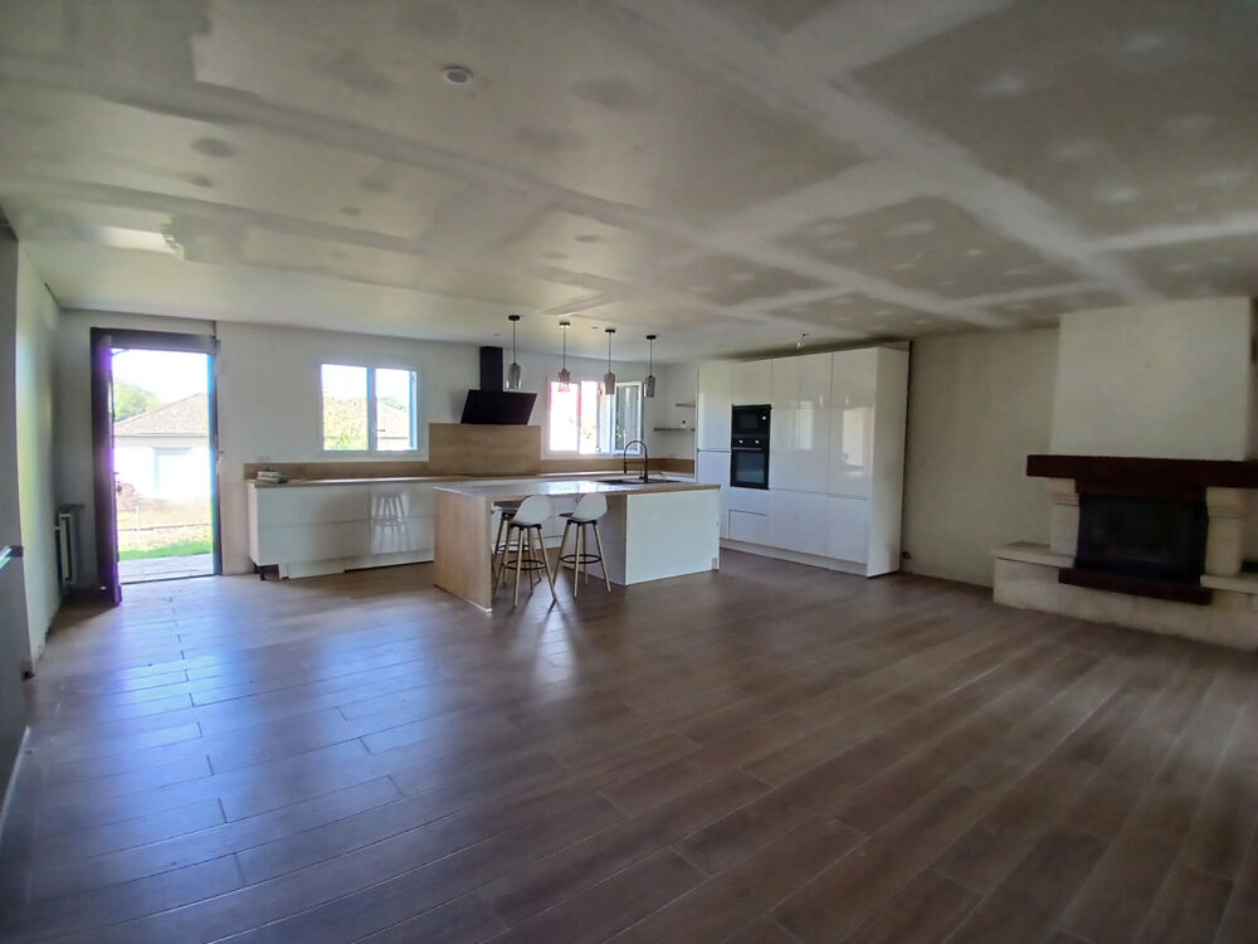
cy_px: 472
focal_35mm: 17
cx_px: 629
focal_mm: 1.4
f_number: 2.2
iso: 80
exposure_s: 1/33.3
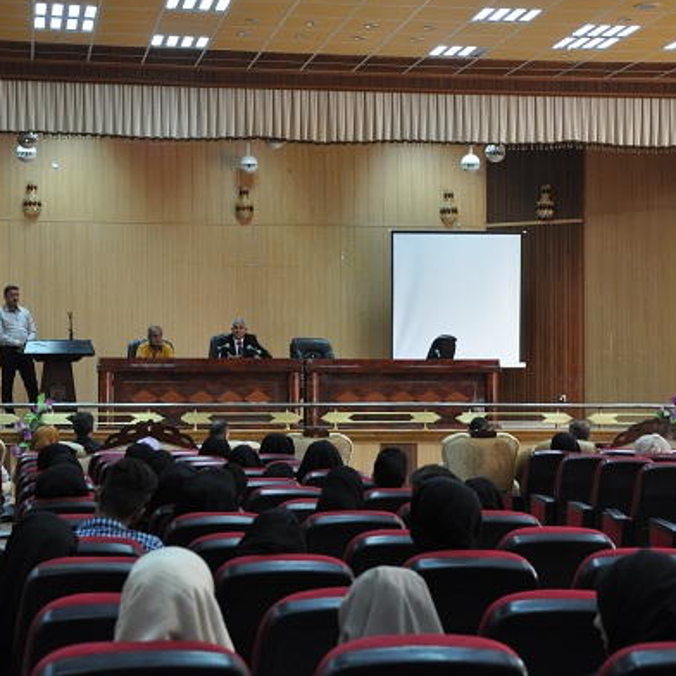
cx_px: 307
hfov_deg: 22.2
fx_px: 1723
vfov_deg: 22.2
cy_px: 335
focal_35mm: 78
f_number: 4.5
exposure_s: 1/40
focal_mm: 40
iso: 1000
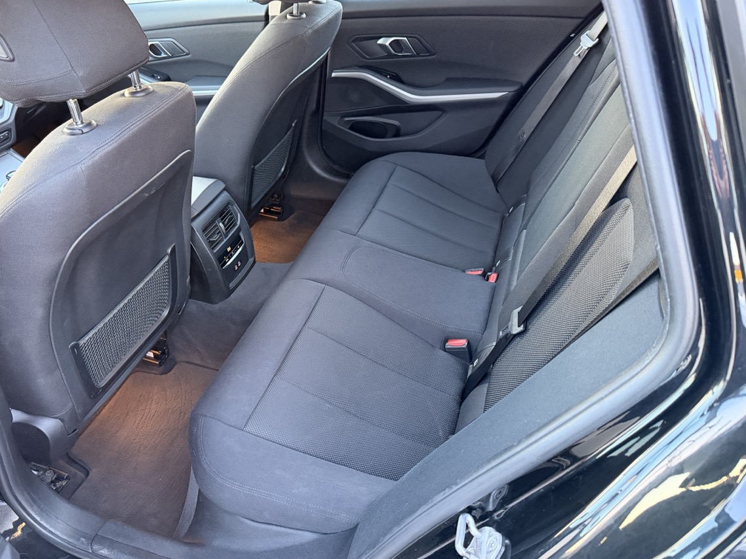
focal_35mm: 27
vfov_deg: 51.3
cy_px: 279
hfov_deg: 65.2
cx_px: 335
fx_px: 582
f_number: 1.78
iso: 640
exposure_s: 1/60
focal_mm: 6.76
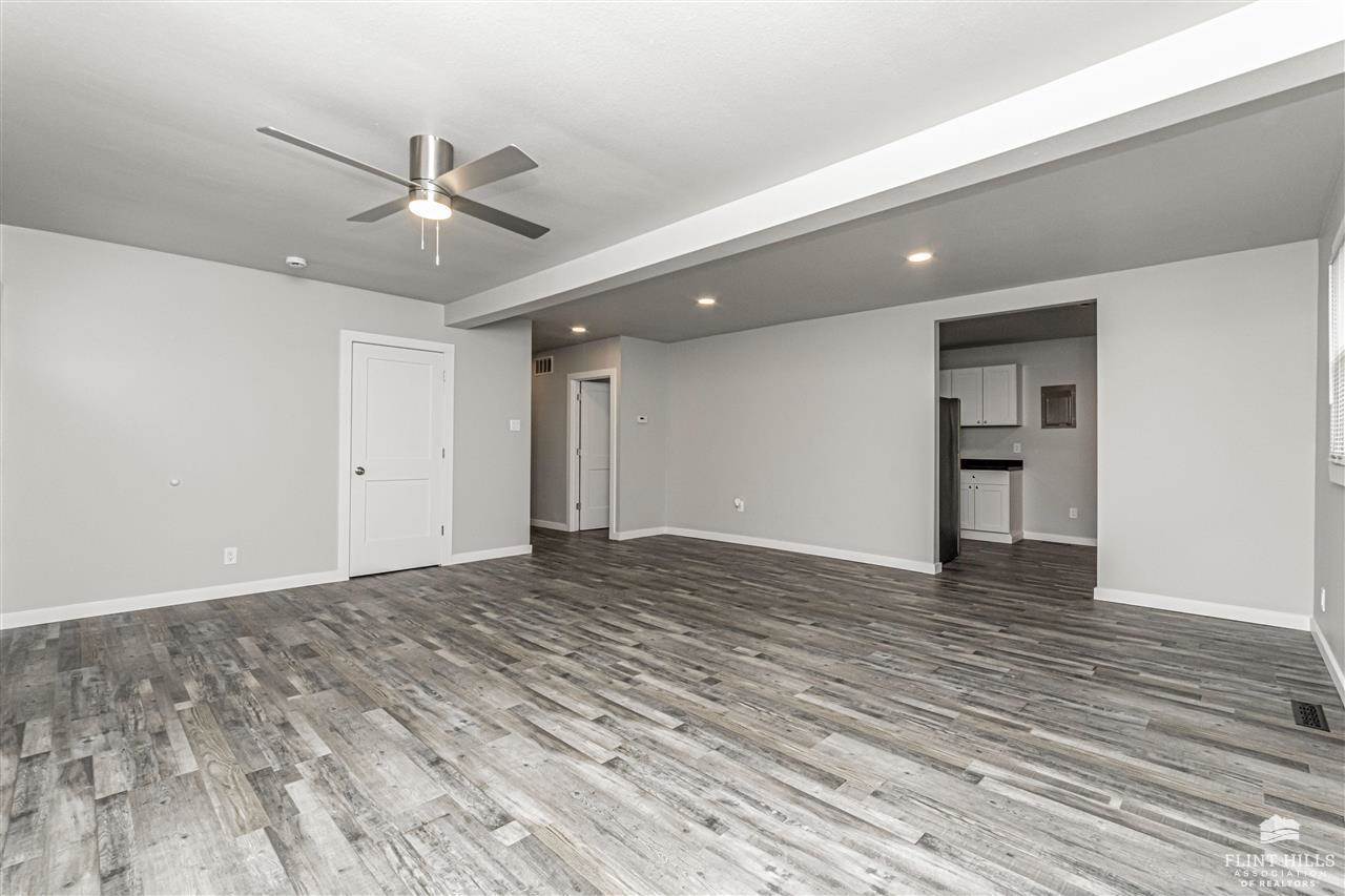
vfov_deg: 77.3
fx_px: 560
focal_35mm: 15
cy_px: 448
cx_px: 672
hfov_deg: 100.4
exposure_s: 1/60
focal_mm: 10
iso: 1400
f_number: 10
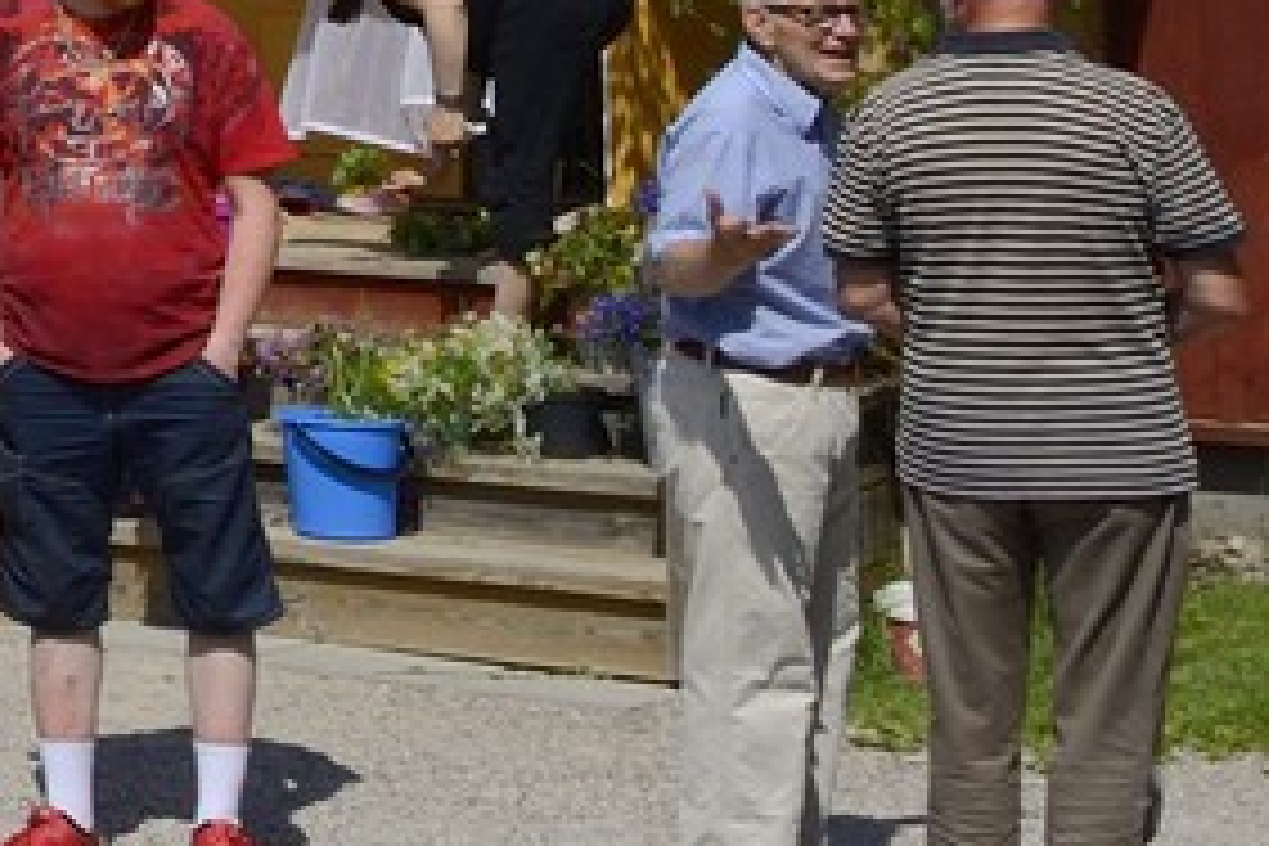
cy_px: -1071
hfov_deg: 11.0
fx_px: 4794
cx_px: -2304
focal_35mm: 136
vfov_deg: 9.2
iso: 200
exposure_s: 1/250
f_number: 14
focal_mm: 24
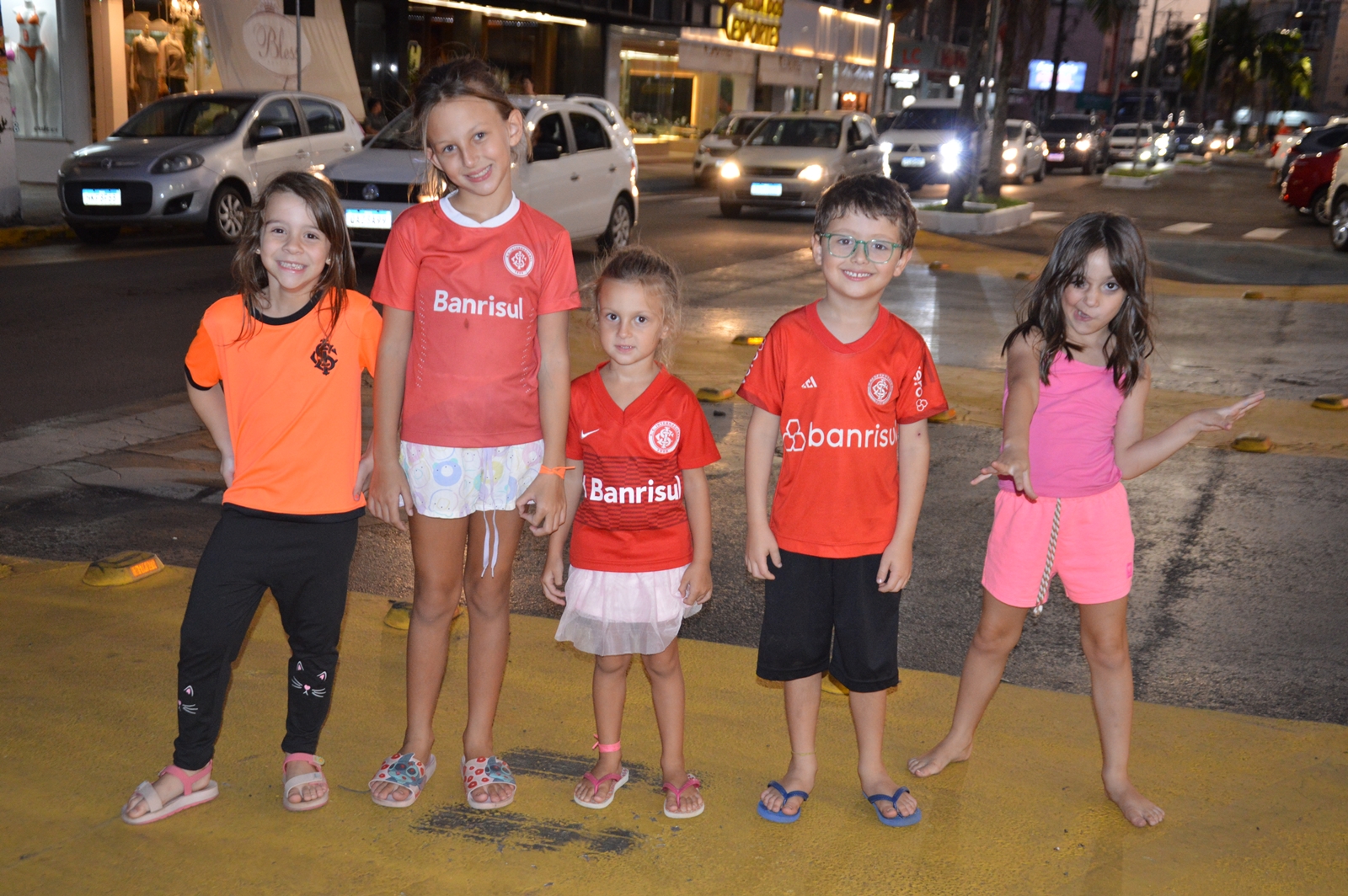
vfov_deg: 29.8
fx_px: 1684
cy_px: 448
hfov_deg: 43.6
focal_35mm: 45
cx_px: 674
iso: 1100
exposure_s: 1/60
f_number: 4.2
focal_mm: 30
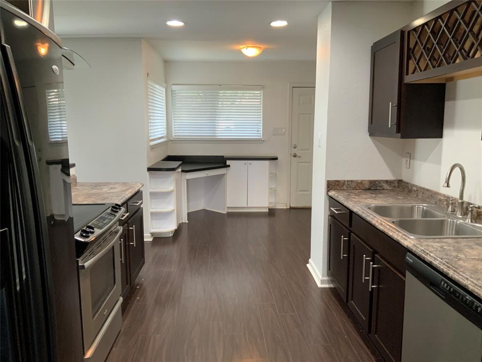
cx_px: 241
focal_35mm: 29
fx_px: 404
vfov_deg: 48.2
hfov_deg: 61.7
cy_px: 181
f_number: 1.8
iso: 160
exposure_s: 1/60
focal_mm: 3
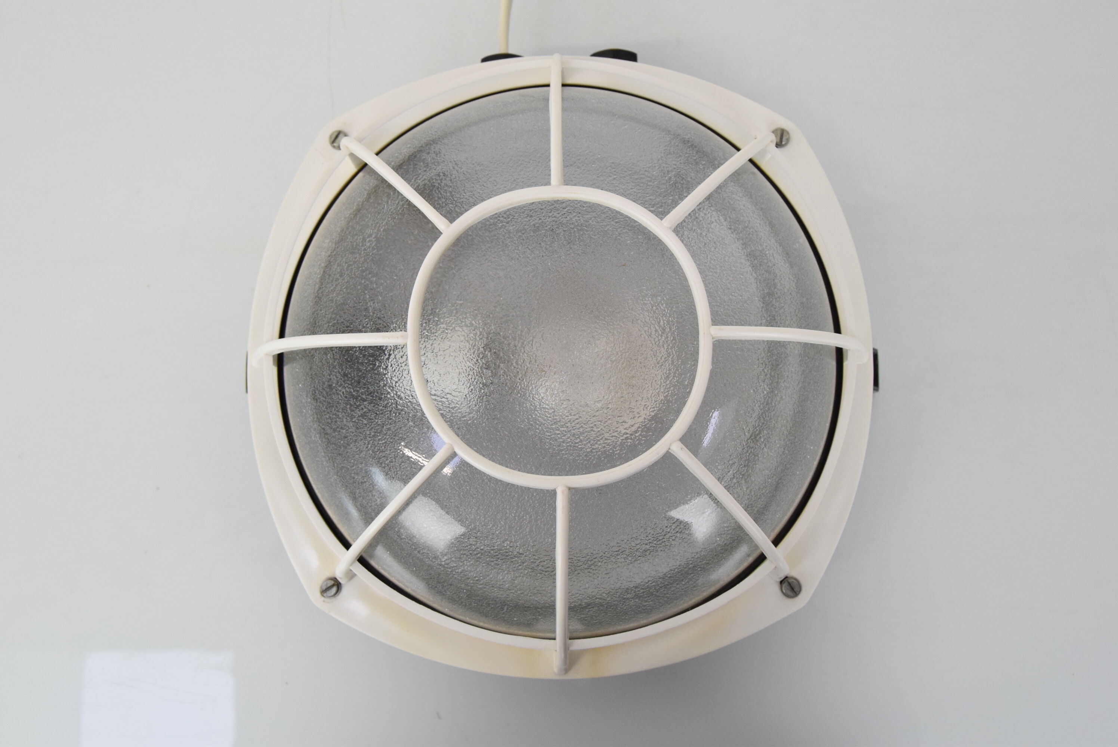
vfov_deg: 36.9
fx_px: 1119
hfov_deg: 53.1
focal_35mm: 36
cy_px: 374
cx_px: 559
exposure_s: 1/250
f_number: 8
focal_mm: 24
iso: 1600
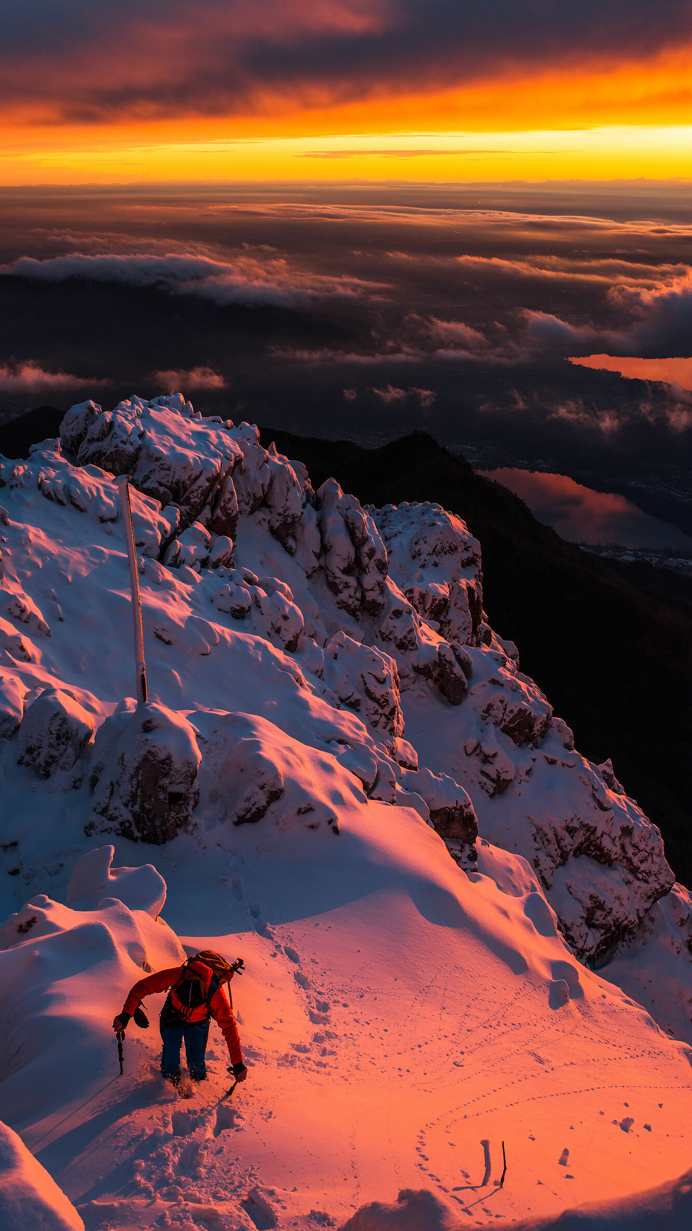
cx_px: 295
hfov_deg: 31.9
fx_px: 1207
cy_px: 619
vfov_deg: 54.0
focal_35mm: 37
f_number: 7.1
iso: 125
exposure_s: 1/200
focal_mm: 35
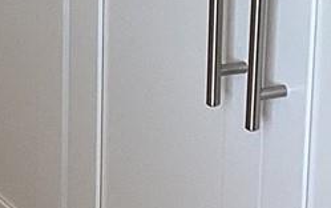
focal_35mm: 211
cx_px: 376
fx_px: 1905
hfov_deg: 9.8
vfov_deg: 6.2
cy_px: 15
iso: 64
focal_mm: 3.3
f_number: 2.4
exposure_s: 1/60
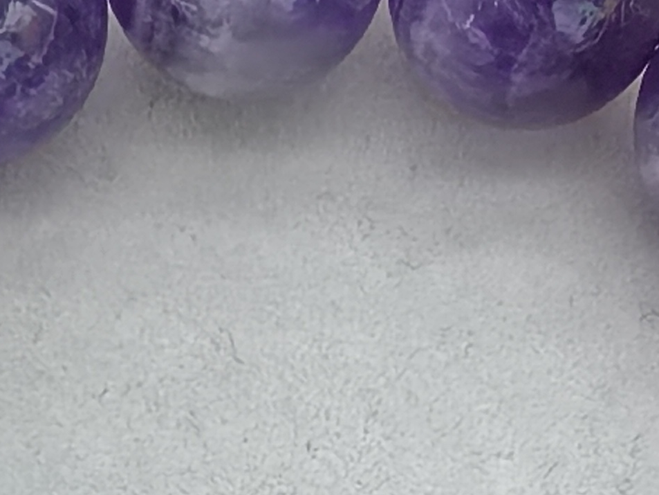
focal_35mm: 116
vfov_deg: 12.3
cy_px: 687
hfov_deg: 16.9
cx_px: 223
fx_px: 2209
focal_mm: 1.68
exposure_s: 1/100
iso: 64
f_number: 2.2
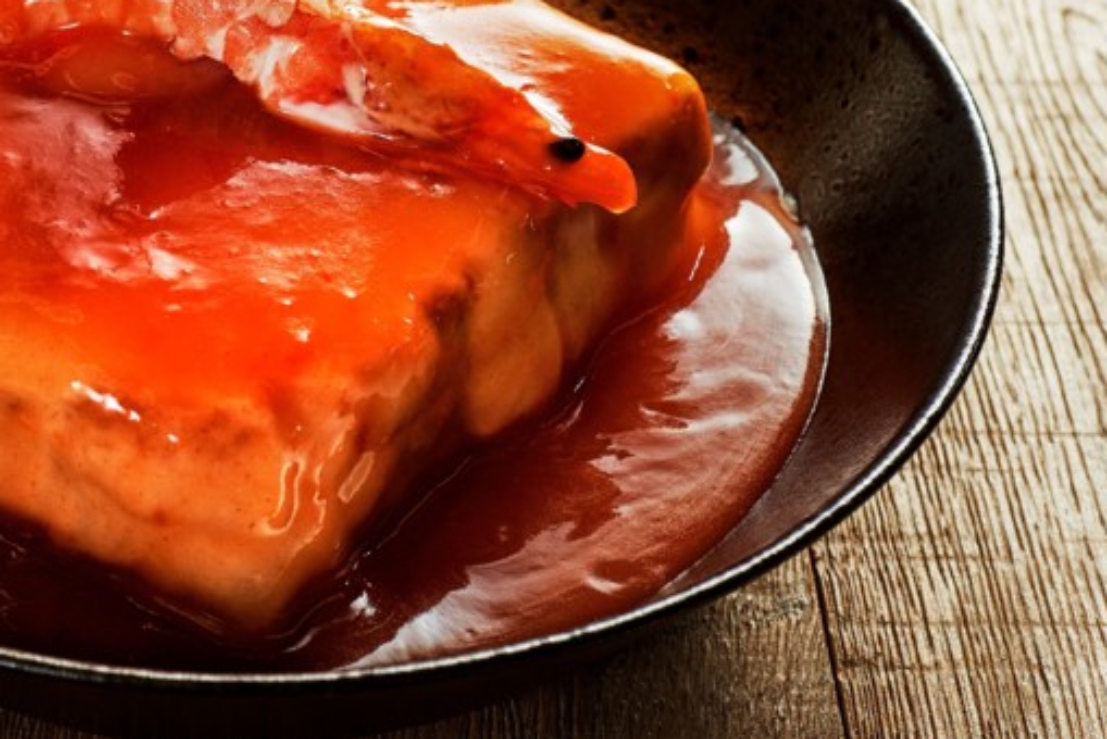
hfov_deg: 13.5
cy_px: -40
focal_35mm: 151
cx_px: 191
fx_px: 4646
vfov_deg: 9.0
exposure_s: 1/200
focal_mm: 60
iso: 100
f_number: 9
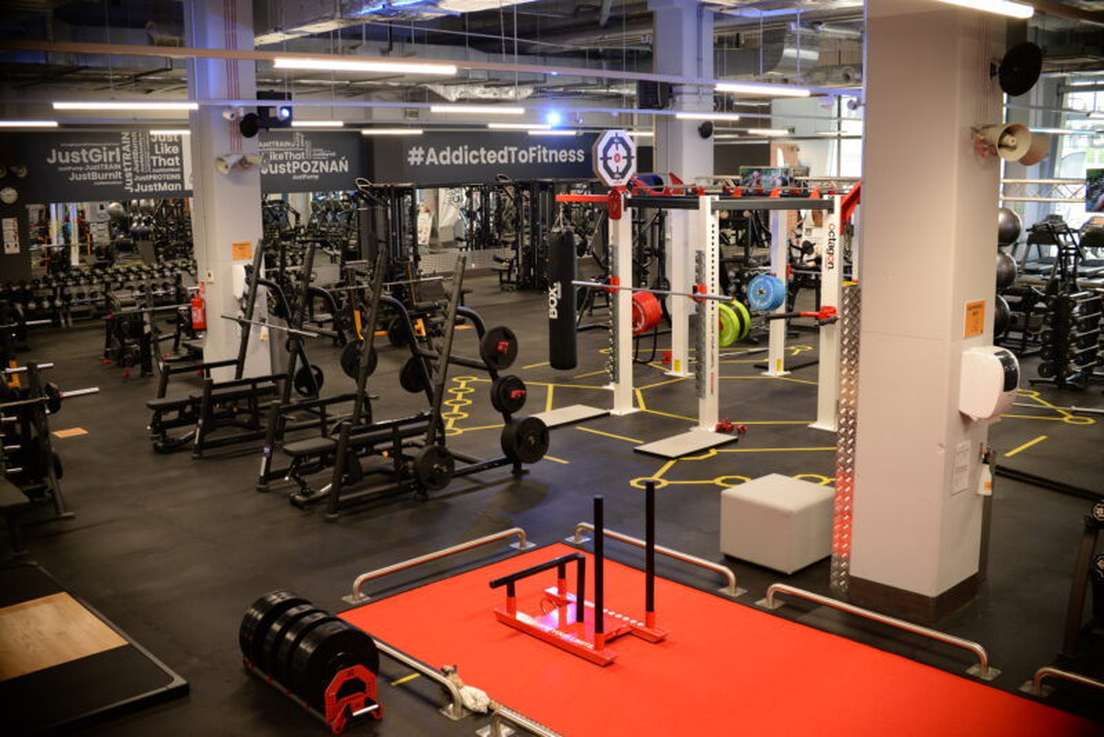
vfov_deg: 37.9
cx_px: 552
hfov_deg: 54.4
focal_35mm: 35
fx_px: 1074
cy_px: 368
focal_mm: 35
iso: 1250
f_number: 5
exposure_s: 1/50
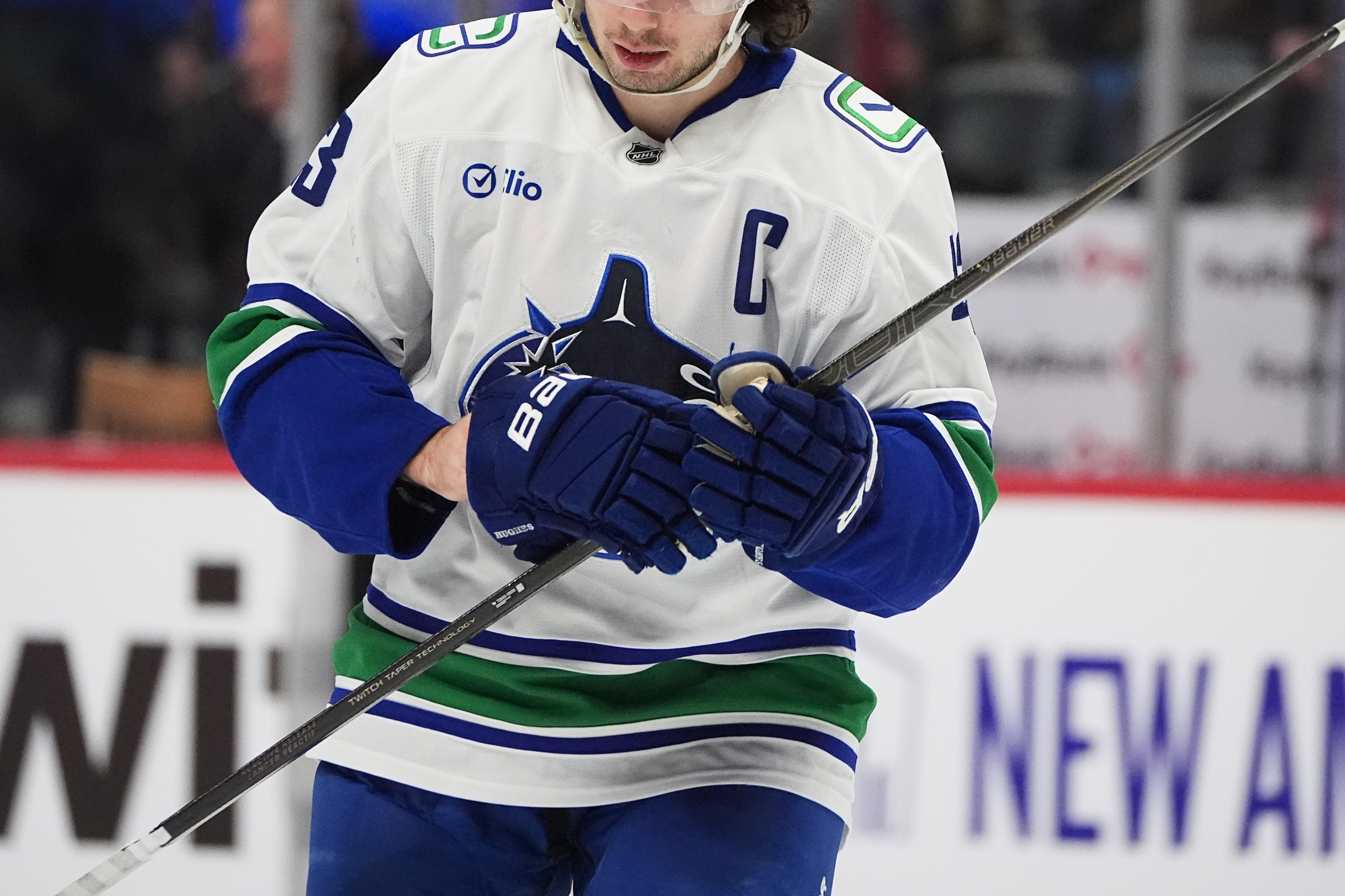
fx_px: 18343
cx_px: 721
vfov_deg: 2.8
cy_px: 267
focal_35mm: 491
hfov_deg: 4.2
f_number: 5.6
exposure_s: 1/1600
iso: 6400
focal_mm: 339
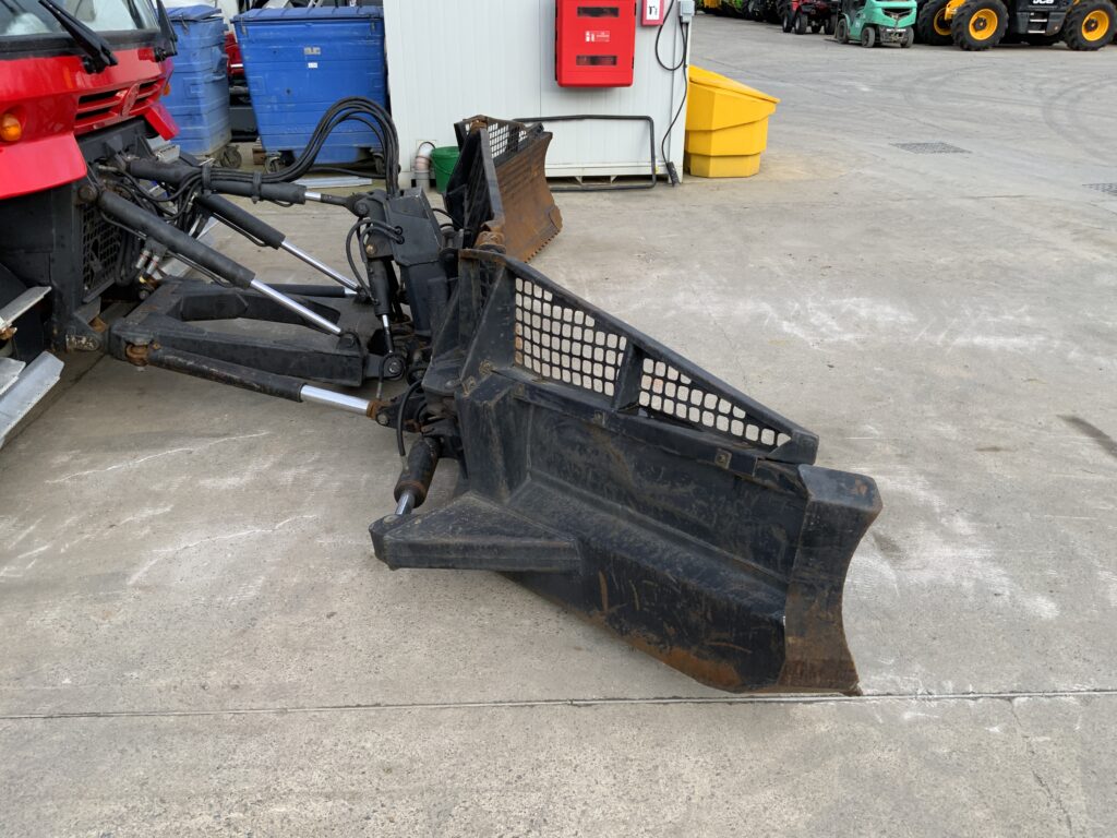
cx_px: 558
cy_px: 419
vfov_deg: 48.2
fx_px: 936
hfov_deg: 61.7
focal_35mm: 29
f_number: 1.8
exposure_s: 1/307
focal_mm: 3
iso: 16
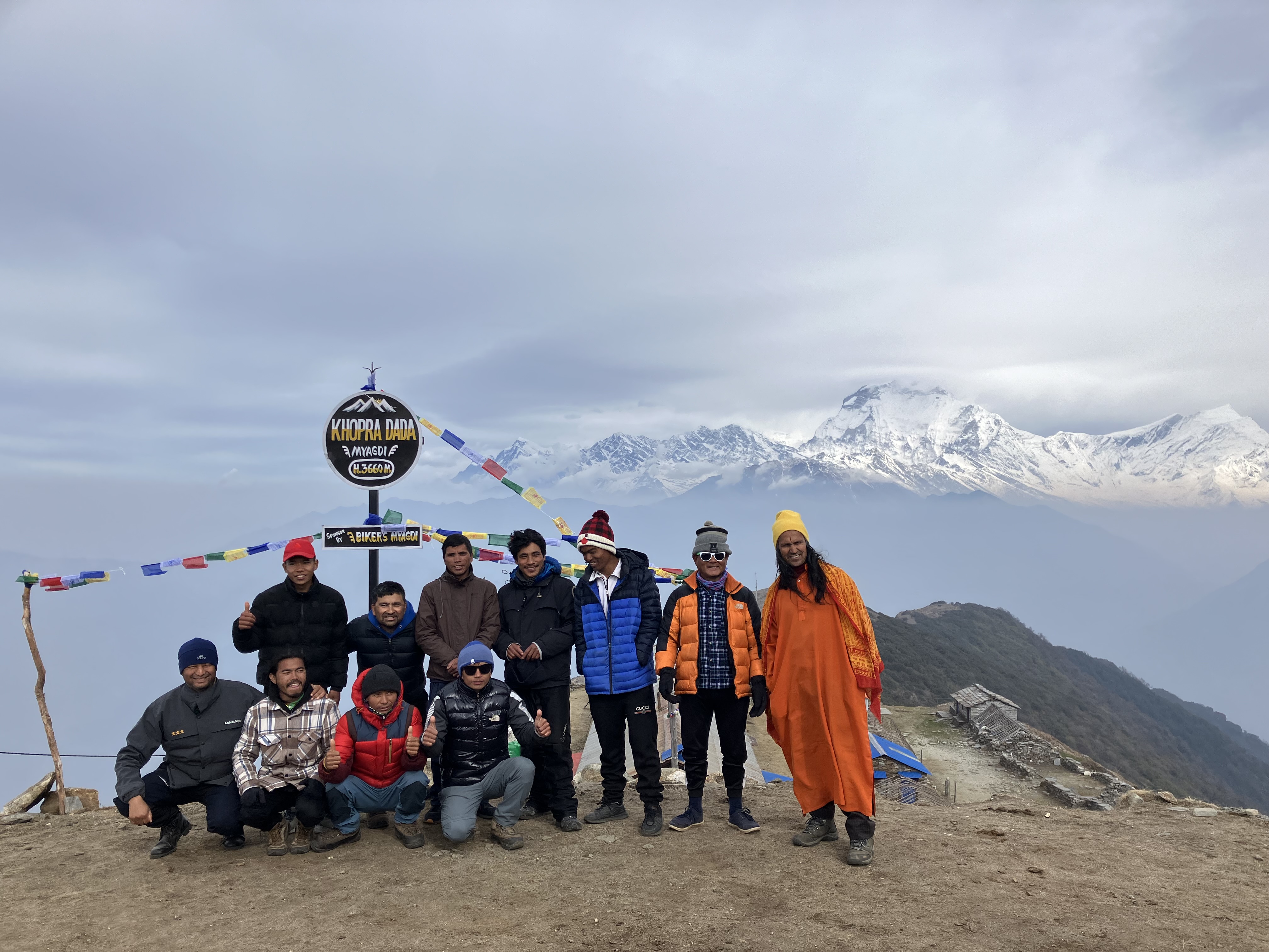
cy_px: 476
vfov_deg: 49.7
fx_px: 1026
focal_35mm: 28
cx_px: 634
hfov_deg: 63.4
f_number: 1.8
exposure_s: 1/2667
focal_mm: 3.99
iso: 32
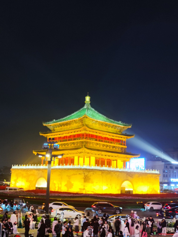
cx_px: 89
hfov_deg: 56.8
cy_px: 118
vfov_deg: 71.6
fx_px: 165
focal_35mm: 24
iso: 338
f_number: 1.69
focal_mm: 6.72
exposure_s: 1/50
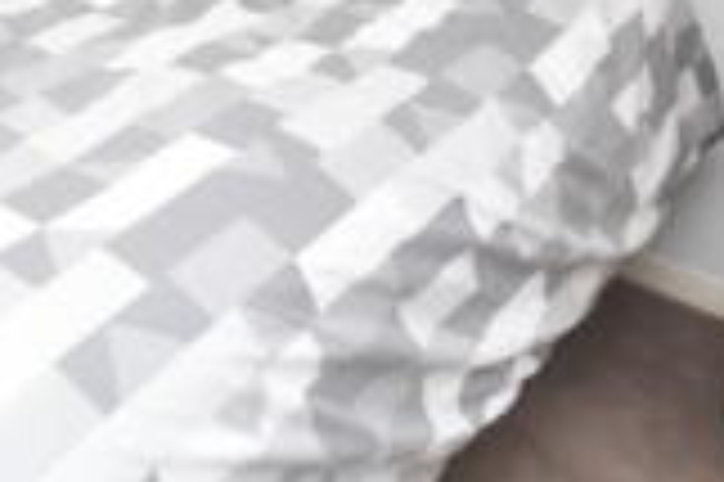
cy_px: -187
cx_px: -151
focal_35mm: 61
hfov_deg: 28.5
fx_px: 1226
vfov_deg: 19.9
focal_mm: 10
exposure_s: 1/160
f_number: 4.5
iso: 800
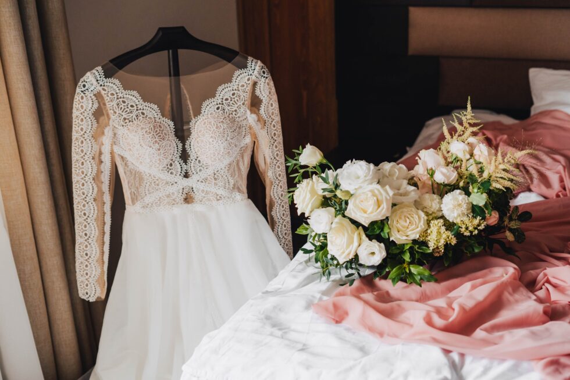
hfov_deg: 39.6
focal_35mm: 50
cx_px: 285
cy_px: 190
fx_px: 791
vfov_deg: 27.0
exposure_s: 1/160
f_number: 3.2
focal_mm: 50
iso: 1000
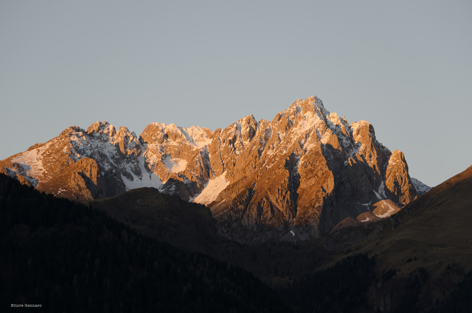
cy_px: 156
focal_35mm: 147
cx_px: 236
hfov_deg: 14.0
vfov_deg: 9.3
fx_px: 1923
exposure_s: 1/100
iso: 100
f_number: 4.5
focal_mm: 98
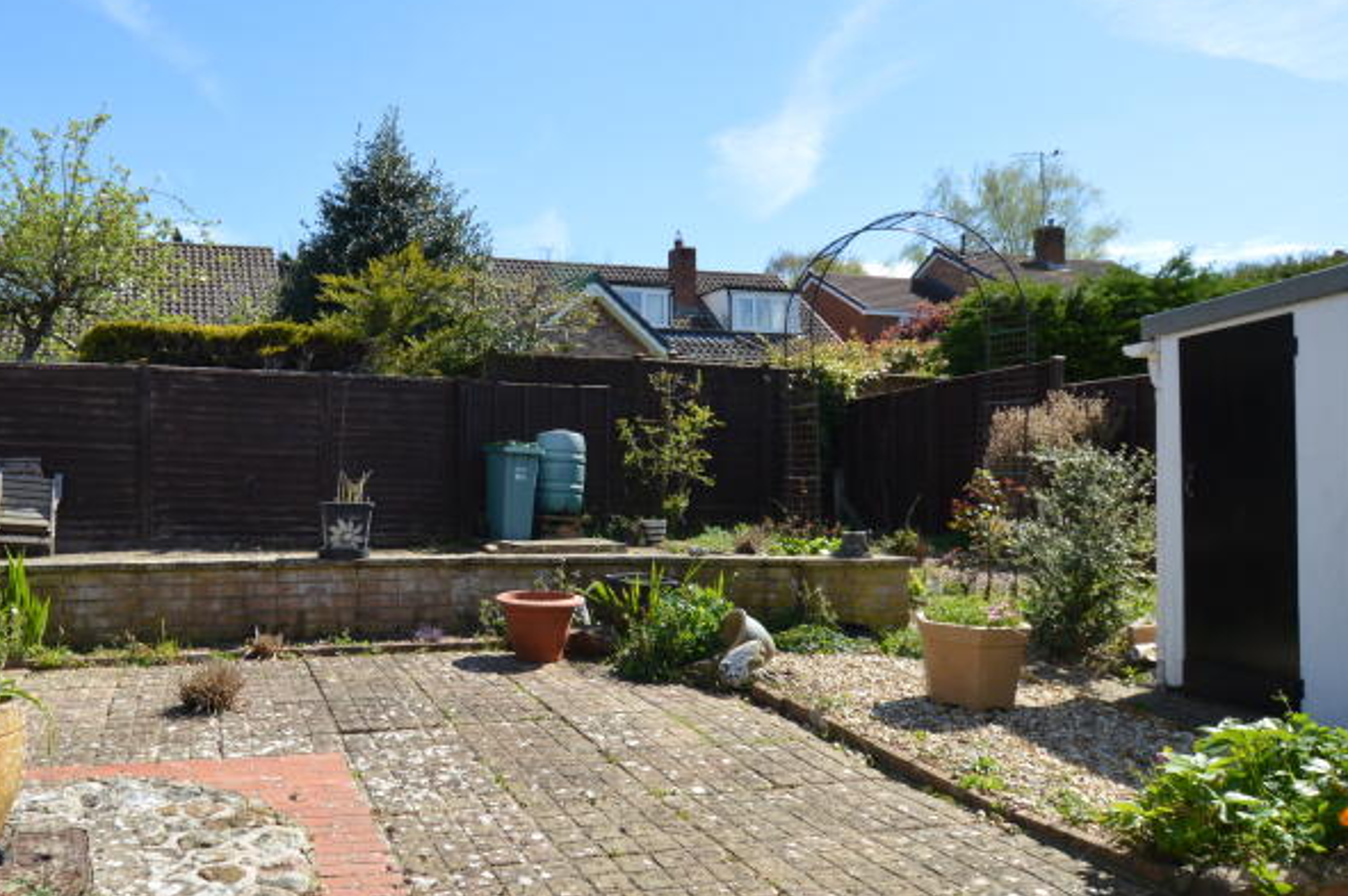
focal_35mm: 26
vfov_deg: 49.4
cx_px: 406
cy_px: 489
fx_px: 973
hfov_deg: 66.7
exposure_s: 1/200
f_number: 8
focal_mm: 10
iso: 100
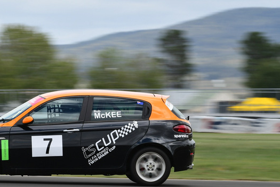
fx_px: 3557
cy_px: 104
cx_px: 71
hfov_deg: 4.5
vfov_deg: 3.0
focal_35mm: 457
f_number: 10
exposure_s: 1/160
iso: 125
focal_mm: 200
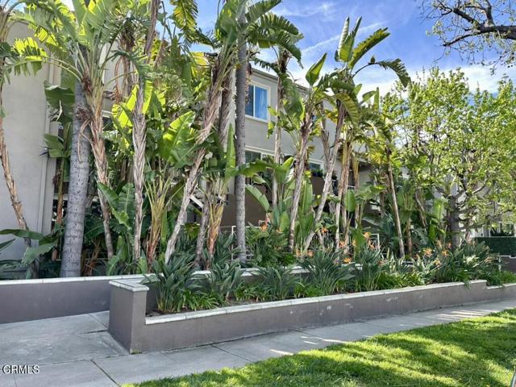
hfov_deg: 71.6
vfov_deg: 56.8
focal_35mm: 24
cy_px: 194
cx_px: 258
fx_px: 358
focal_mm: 6.86
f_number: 1.78
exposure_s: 1/516
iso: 80
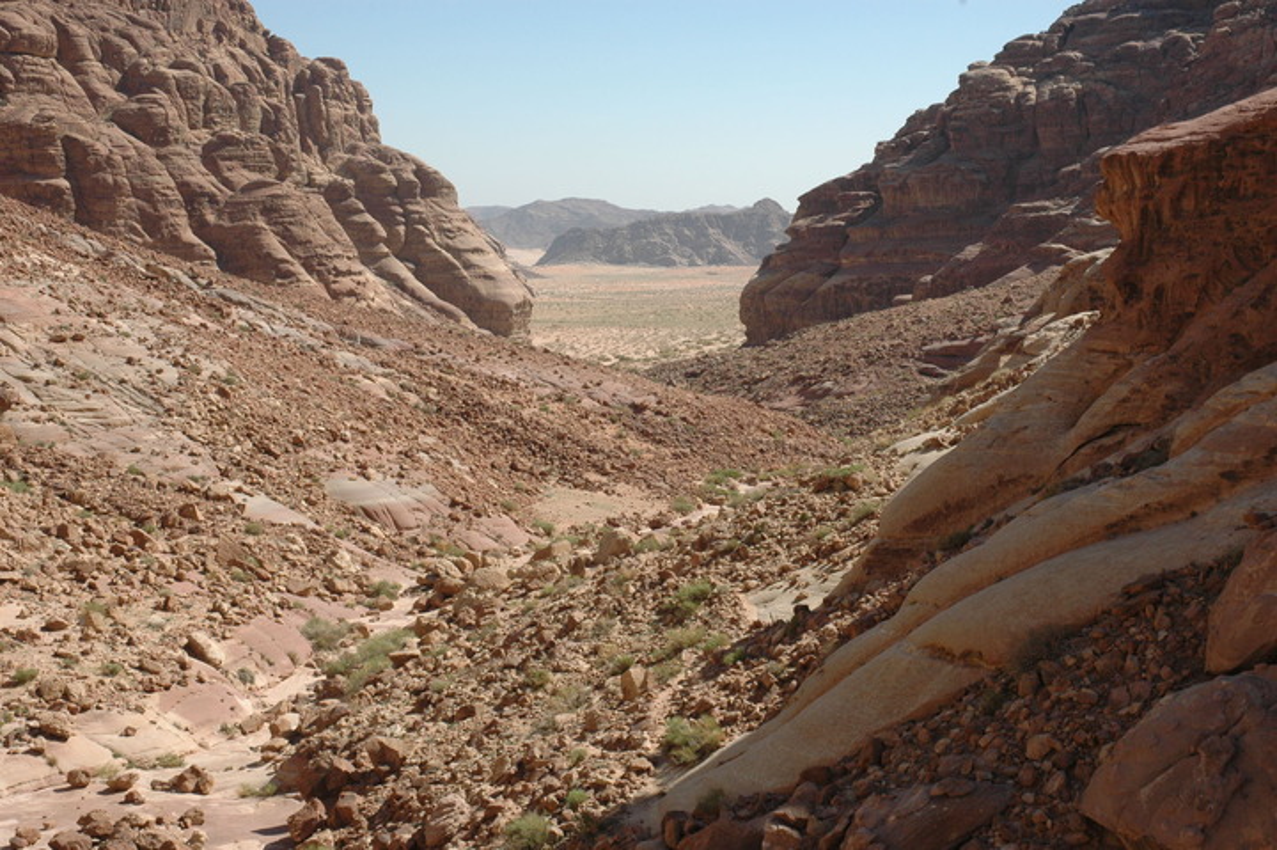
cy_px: 425
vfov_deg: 26.4
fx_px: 1808
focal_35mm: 51
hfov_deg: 38.9
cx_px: 638
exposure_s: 1/640
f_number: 13
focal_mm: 34
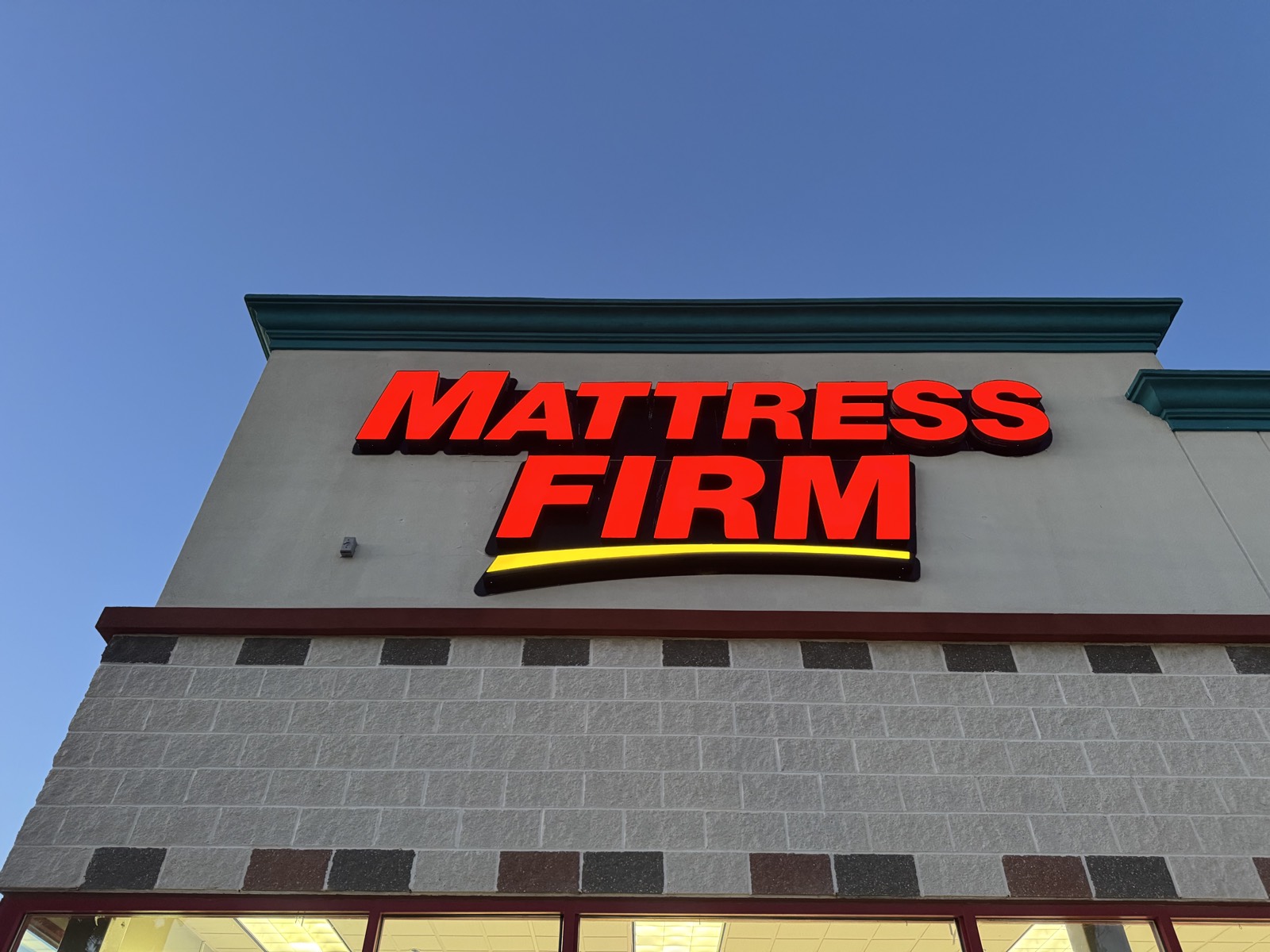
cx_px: 635
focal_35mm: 24
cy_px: 476
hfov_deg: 71.6
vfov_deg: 56.8
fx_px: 881
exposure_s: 1/60
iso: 500
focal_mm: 6.76
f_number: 1.78
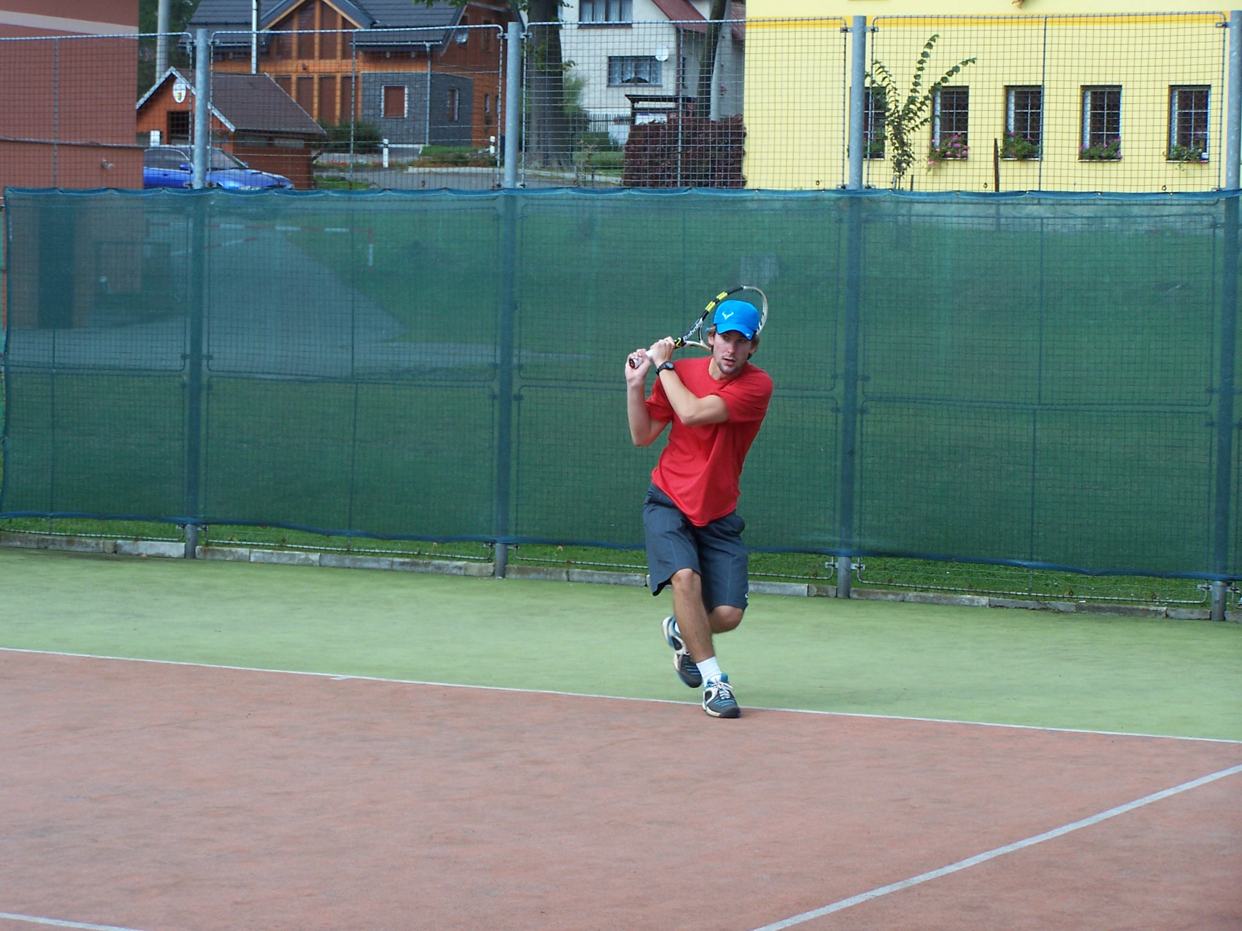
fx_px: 3767
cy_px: 466
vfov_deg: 14.1
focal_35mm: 105
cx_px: 621
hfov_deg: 18.7
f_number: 3.2
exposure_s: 1/500
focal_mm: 17.5
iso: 80
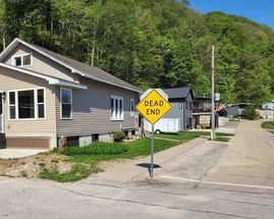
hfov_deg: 47.7
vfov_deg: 41.0
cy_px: 125
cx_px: 57
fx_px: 292
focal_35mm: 36
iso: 12
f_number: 1.8
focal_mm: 6.4
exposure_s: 1/1610
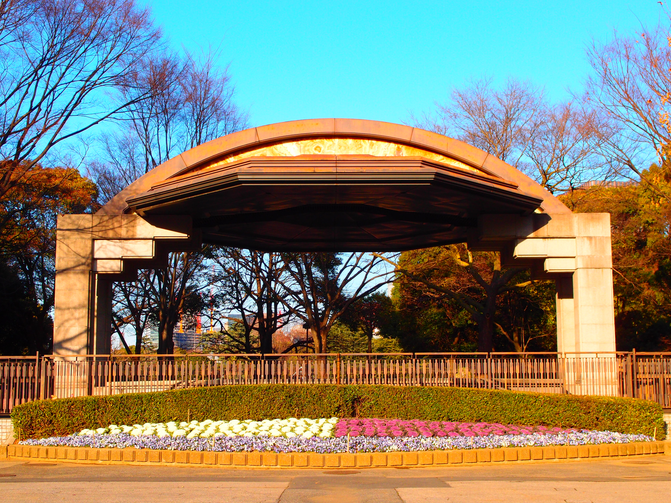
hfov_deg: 41.2
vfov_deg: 31.5
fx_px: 892
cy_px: 252
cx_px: 336
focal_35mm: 46
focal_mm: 9.87
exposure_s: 1/640
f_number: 3.5
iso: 100
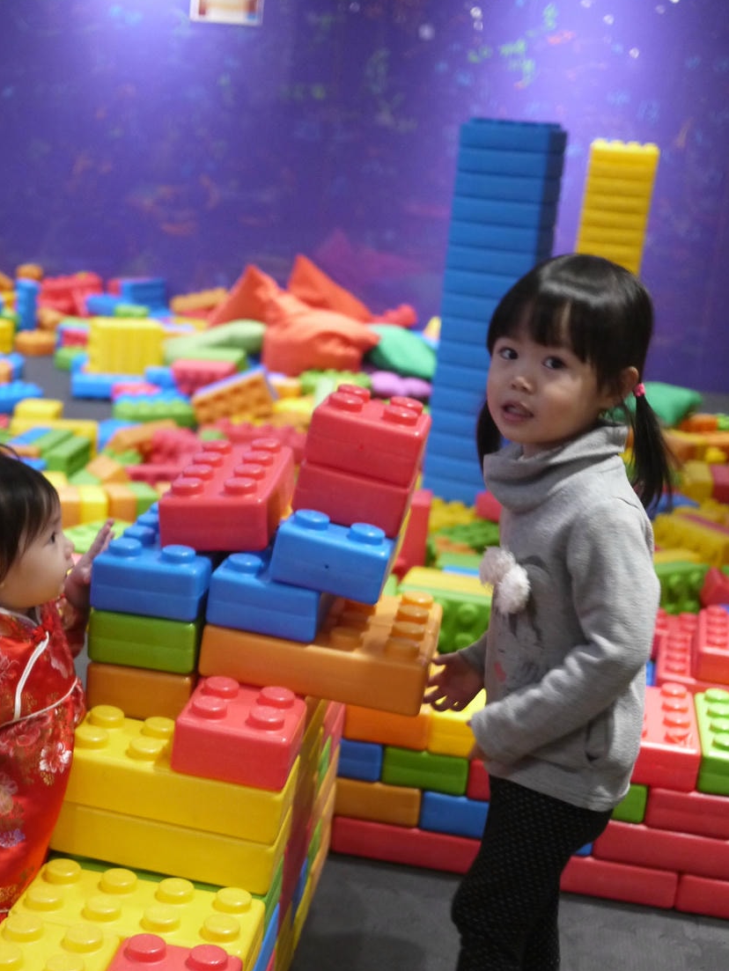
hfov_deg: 25.0
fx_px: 1628
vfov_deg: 33.0
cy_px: 622
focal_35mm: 58
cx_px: 202
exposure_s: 1/100
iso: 800
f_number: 1.7
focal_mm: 20
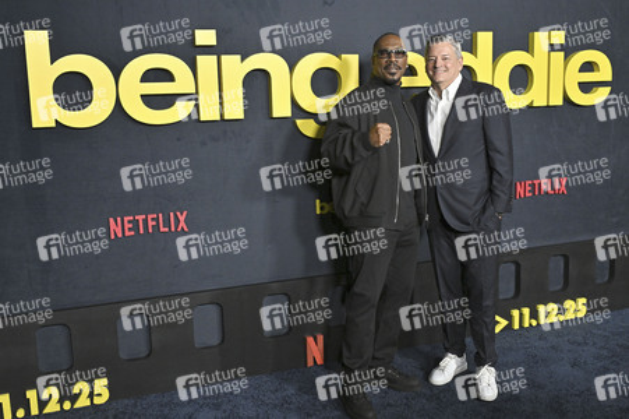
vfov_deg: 37.8
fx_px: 611
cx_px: 314
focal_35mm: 35
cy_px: 210
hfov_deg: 54.5
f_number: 5.6
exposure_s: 1/320
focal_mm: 35
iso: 2500
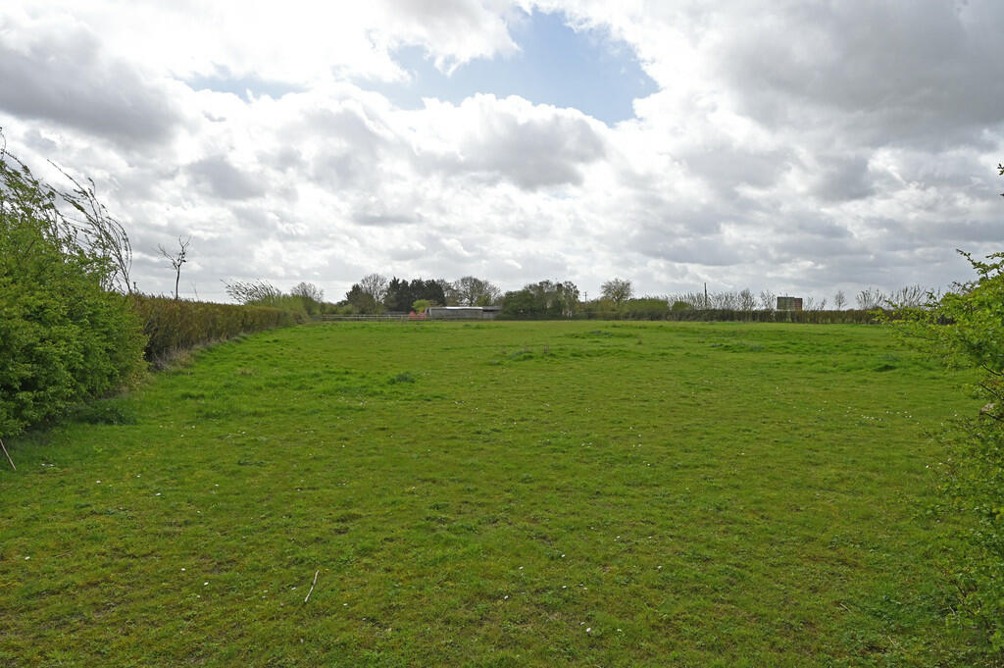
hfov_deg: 73.8
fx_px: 669
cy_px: 334
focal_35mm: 24
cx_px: 502
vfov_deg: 53.1
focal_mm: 24
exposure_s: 1/500
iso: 400
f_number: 11
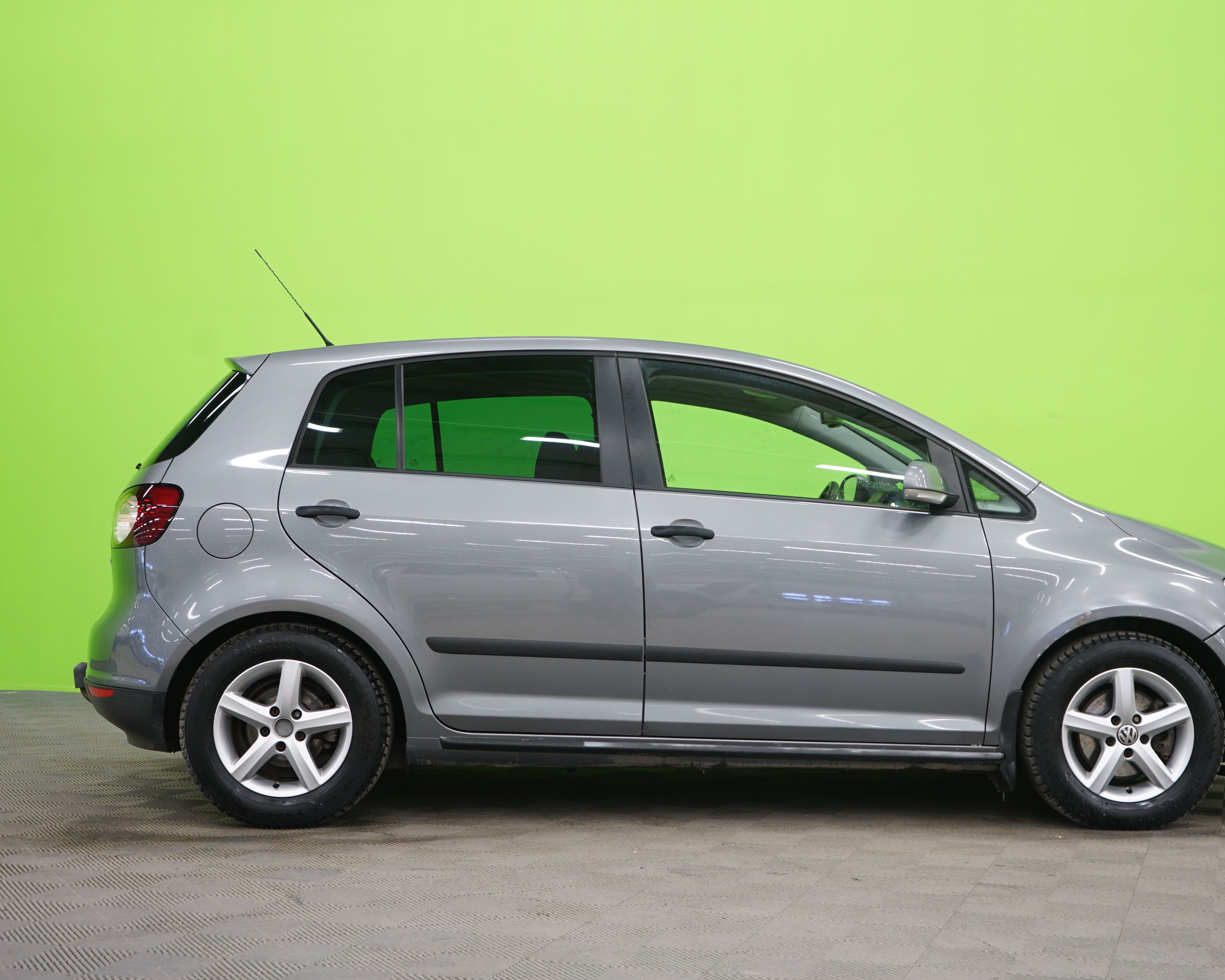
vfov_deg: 30.8
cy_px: 486
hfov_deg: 38.0
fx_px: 1776
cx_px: 709
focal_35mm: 49
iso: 400
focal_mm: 43
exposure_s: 1/6
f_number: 4.5
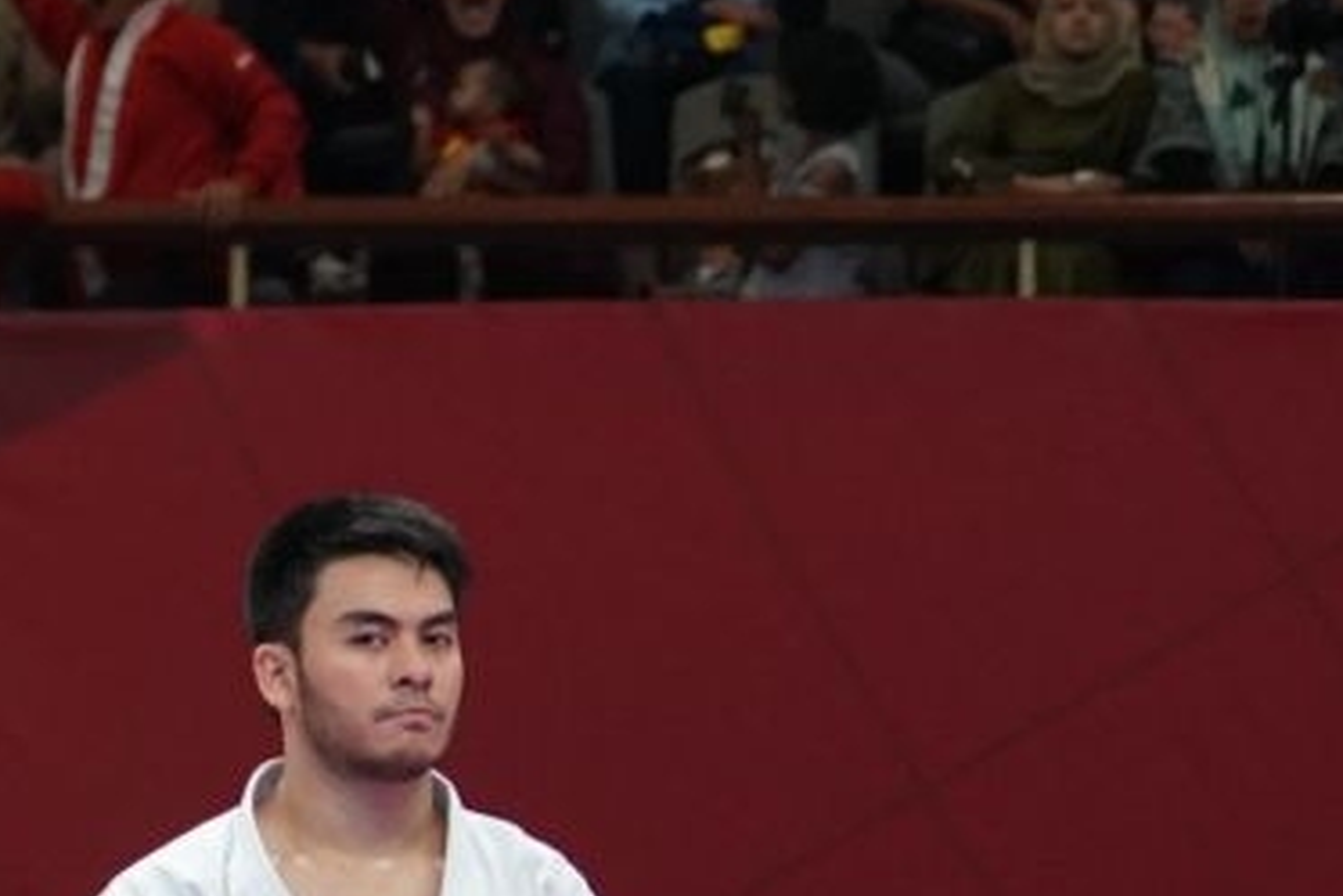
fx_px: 17651
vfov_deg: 2.9
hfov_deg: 4.3
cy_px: 446
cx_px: -1800
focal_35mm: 473
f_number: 4
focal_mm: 98
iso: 2000
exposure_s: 1/500
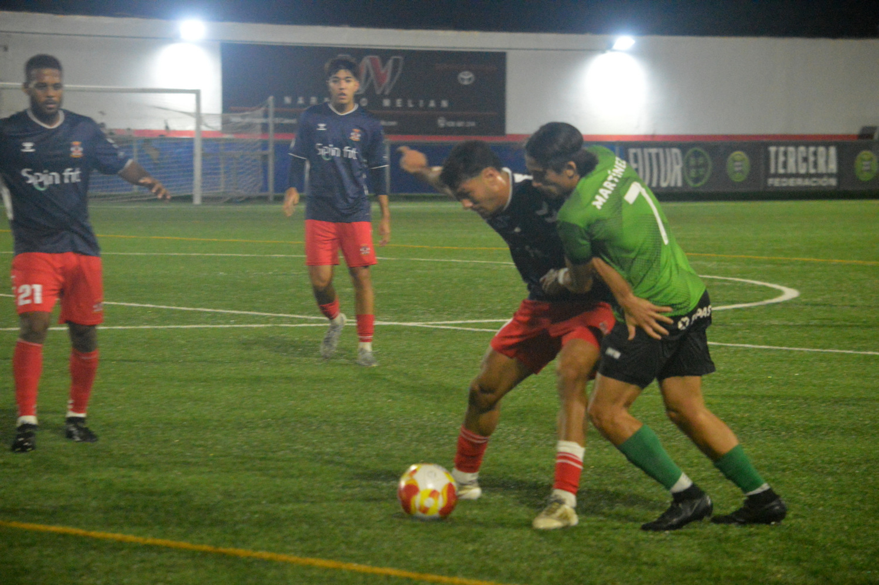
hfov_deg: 11.4
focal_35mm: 180
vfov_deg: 7.6
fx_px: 4392
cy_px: 292
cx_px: 440
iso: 6400
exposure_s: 1/160
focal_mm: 120
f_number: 7.1
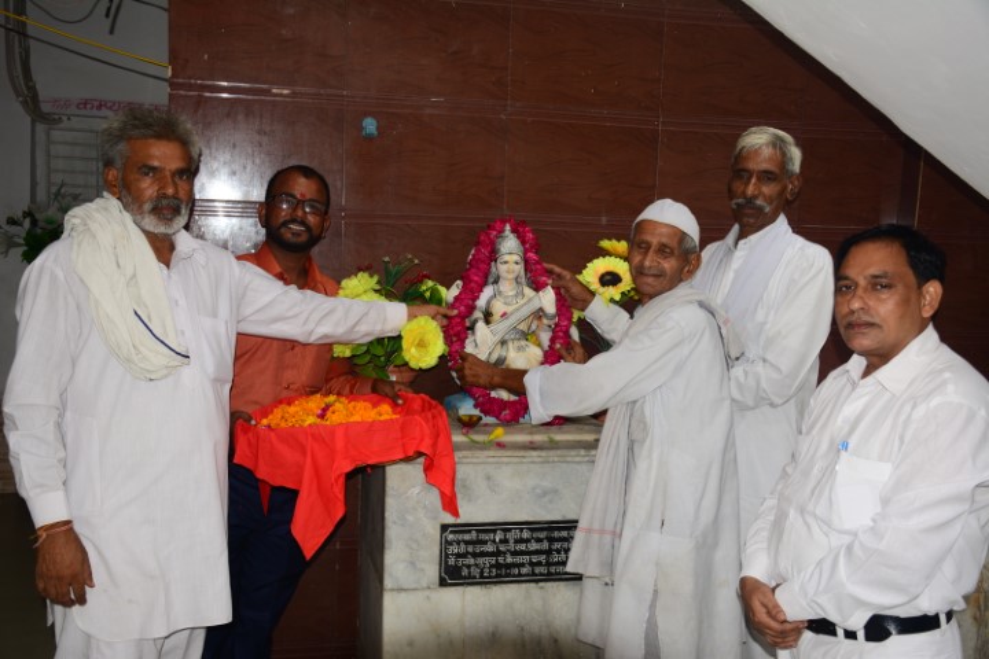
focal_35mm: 40
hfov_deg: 47.9
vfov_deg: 33.0
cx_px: 494
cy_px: 330
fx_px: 1113
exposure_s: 1/125
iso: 250
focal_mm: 27
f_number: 5.6
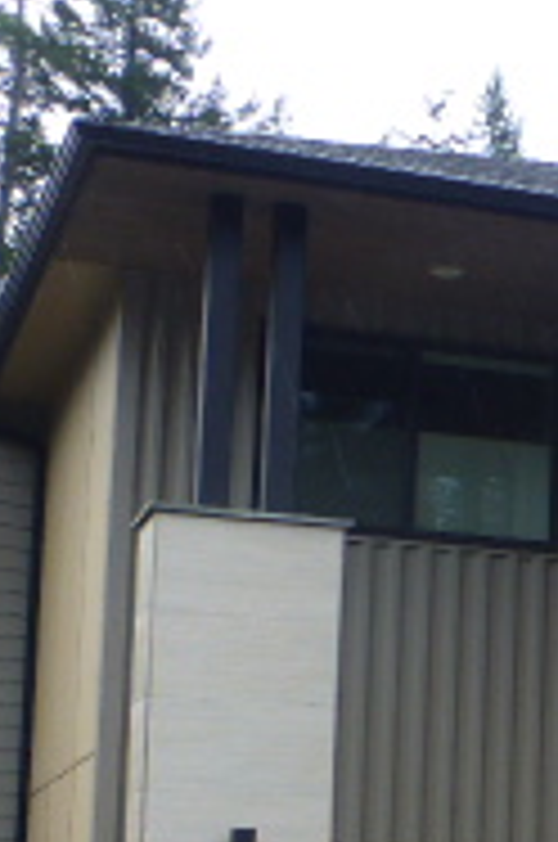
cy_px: 711
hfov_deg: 12.0
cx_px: 927
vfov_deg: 18.9
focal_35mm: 107
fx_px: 2497
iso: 100
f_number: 3.6
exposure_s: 1/100
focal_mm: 5.4
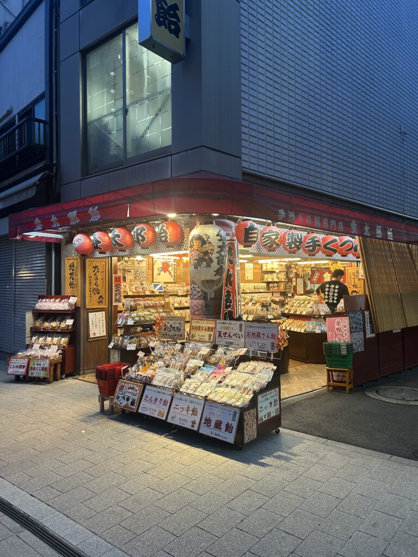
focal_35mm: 26
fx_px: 419
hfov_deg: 53.1
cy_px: 278
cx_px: 209
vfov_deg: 67.3
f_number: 1.5
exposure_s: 1/50
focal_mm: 5.7
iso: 80
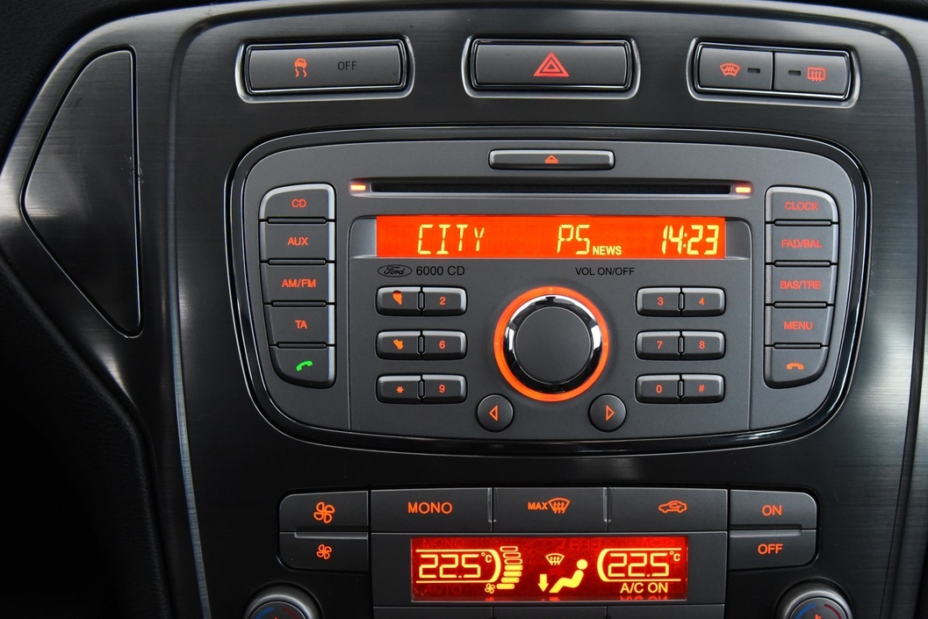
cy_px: 343
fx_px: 1263
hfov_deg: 40.2
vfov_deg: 27.5
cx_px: 547
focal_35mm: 49
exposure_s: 1/30
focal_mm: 32
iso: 4000
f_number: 4
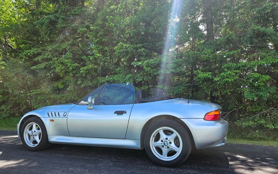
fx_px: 189
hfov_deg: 72.5
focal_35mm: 25
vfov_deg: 48.9
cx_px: 140
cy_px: 106
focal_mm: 5.4
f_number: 1.8
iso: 25
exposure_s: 1/315
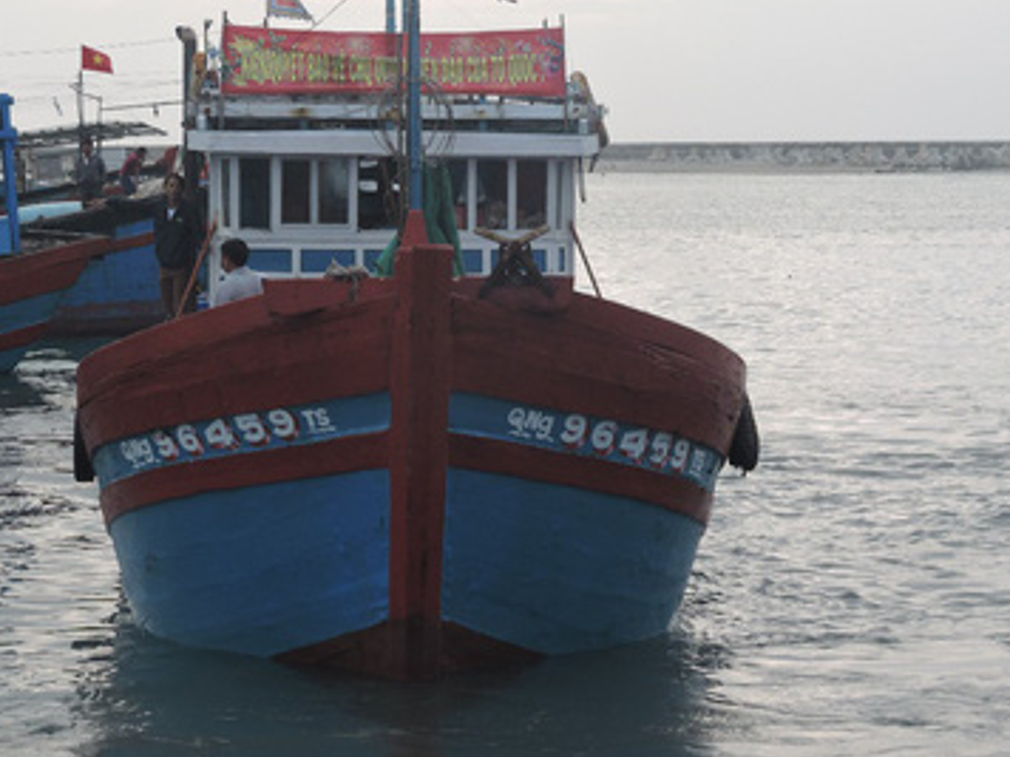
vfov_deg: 11.5
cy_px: 206
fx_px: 3764
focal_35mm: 129
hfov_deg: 15.3
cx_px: 338
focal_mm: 15.2
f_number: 4.5
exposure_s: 1/160
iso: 100
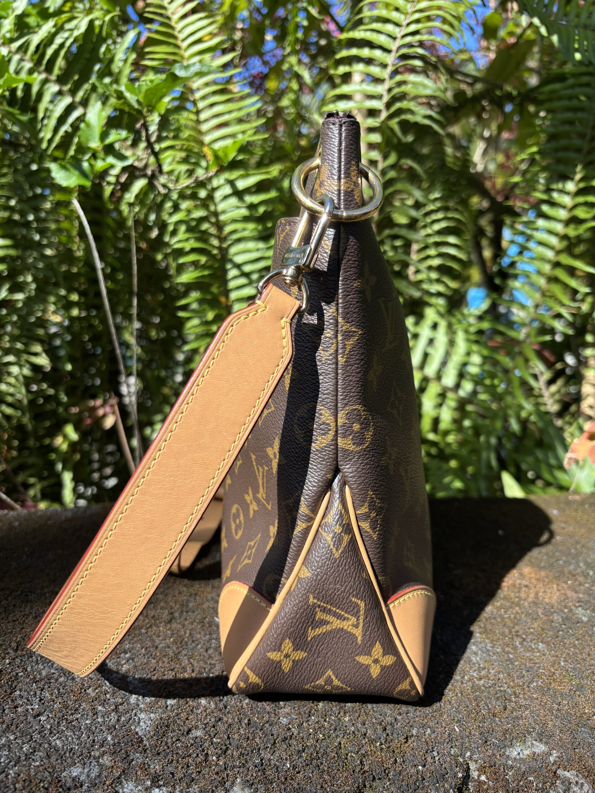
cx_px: 298
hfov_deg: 53.1
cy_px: 396
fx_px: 596
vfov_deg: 67.3
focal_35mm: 26
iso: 50
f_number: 1.6
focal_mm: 5.96
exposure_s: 1/1499
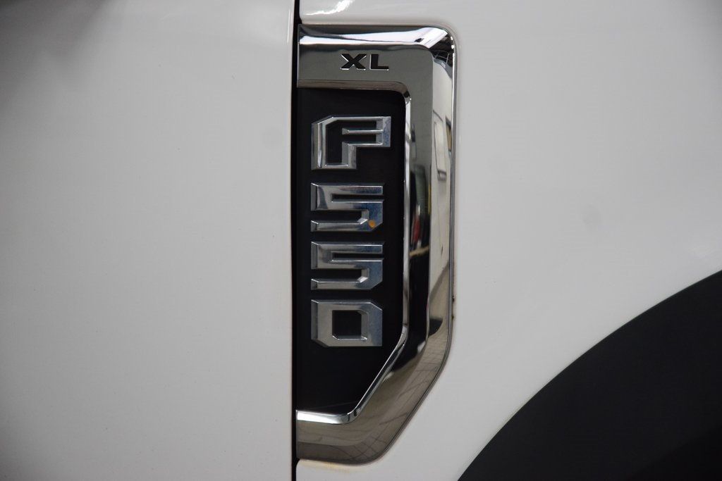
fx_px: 2106
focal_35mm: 105
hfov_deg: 19.5
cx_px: 361
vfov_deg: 13.0
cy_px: 240
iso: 1600
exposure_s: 1/125
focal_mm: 70
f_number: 5
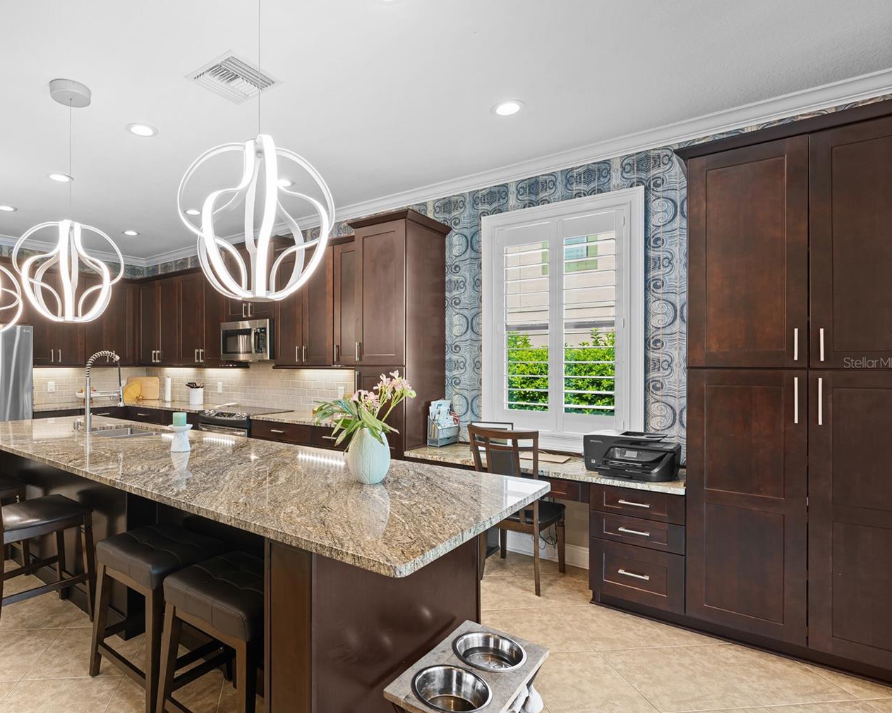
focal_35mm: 19
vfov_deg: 70.8
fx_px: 502
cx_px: 342
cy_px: 362
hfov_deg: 81.9
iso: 250
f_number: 8
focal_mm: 16
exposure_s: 1/80
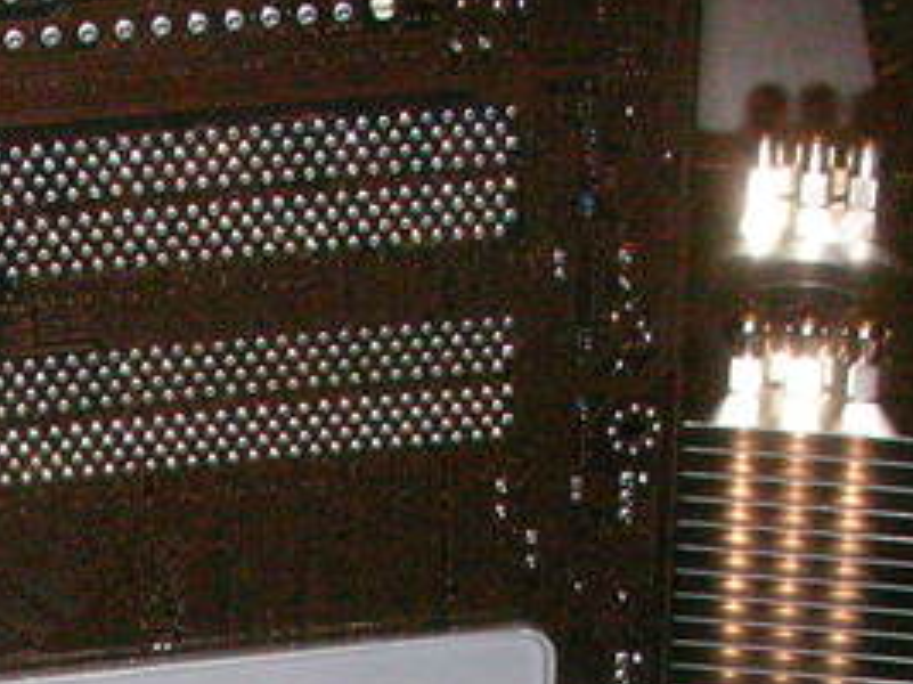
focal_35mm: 114
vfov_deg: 12.4
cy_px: 1019
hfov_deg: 17.0
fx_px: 3005
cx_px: 75
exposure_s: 1/40
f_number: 5.6
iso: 400
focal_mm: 6.3
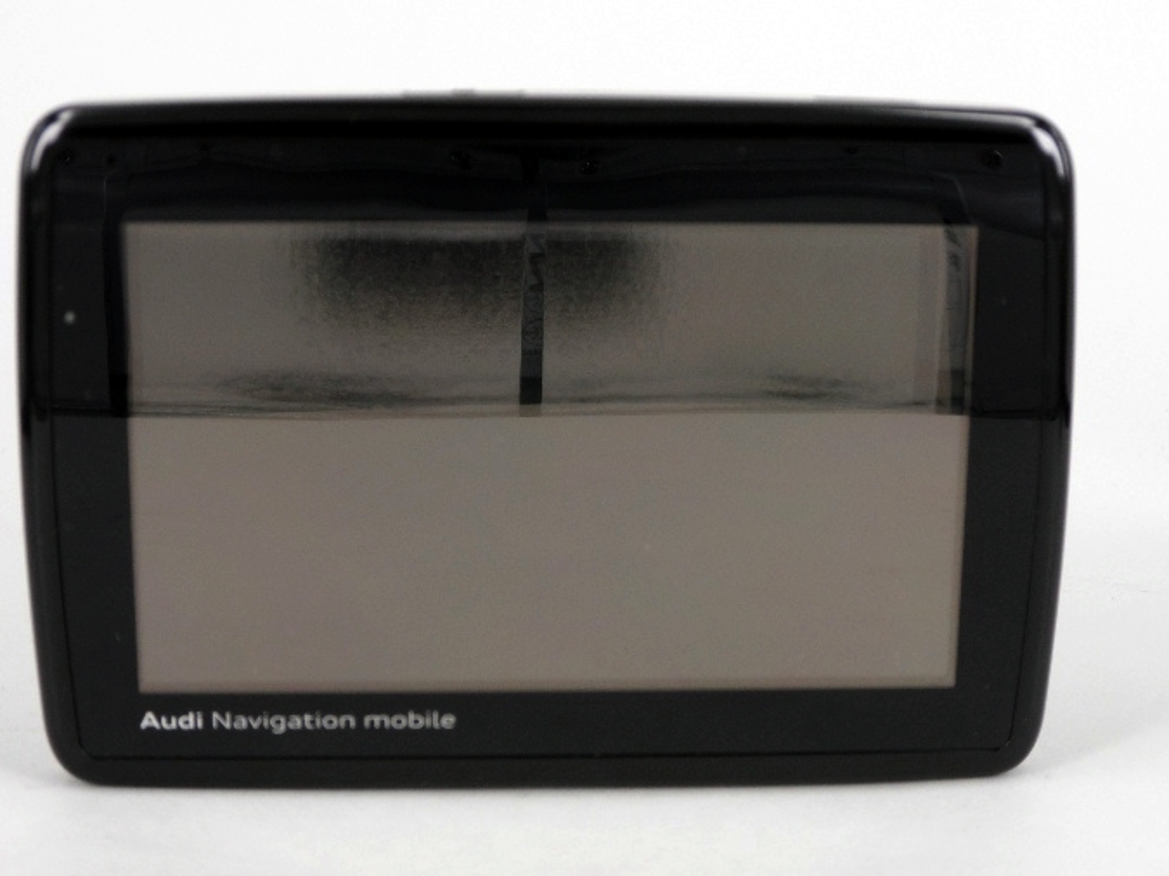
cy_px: 480
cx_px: 568
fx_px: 2161
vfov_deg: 22.9
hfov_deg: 30.3
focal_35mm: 64
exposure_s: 1/45
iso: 80
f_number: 4.1
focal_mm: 9.8
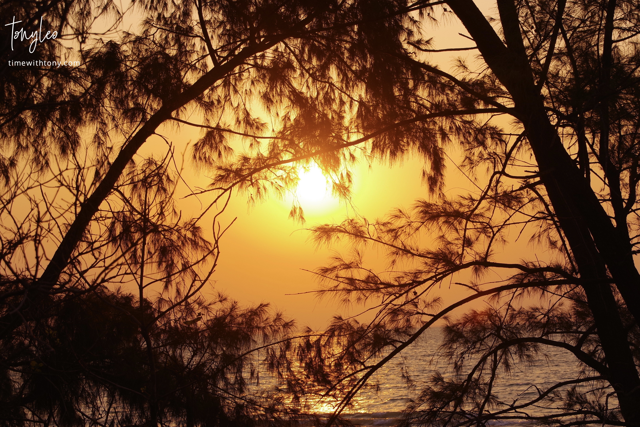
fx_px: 1191
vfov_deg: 20.3
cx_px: 320
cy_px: 214
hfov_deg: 30.1
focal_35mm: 67
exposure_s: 1/160
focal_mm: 45
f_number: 8
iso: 100
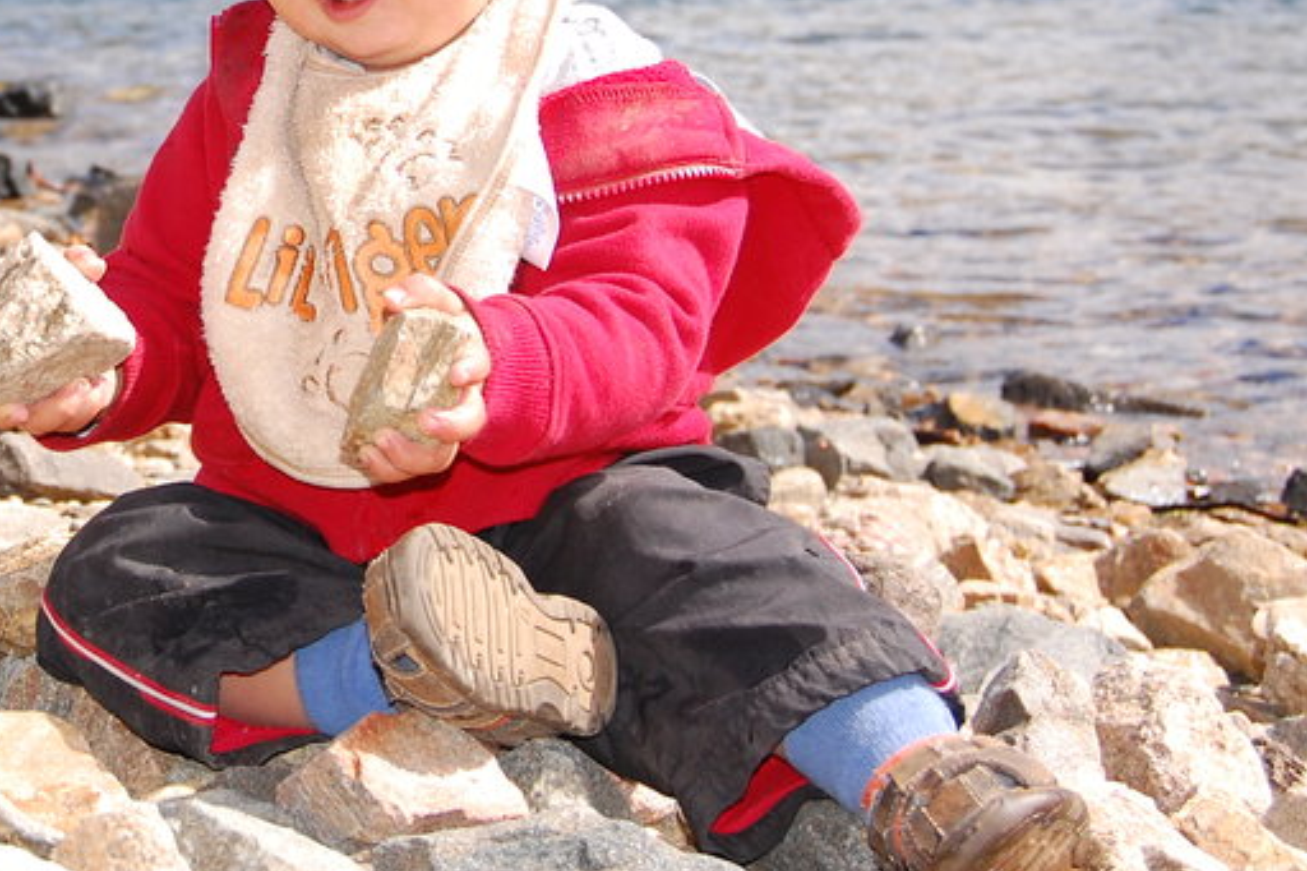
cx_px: 166
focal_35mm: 114
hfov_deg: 17.7
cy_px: 88
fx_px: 4137
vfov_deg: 11.9
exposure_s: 1/500
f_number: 9
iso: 400
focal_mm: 38
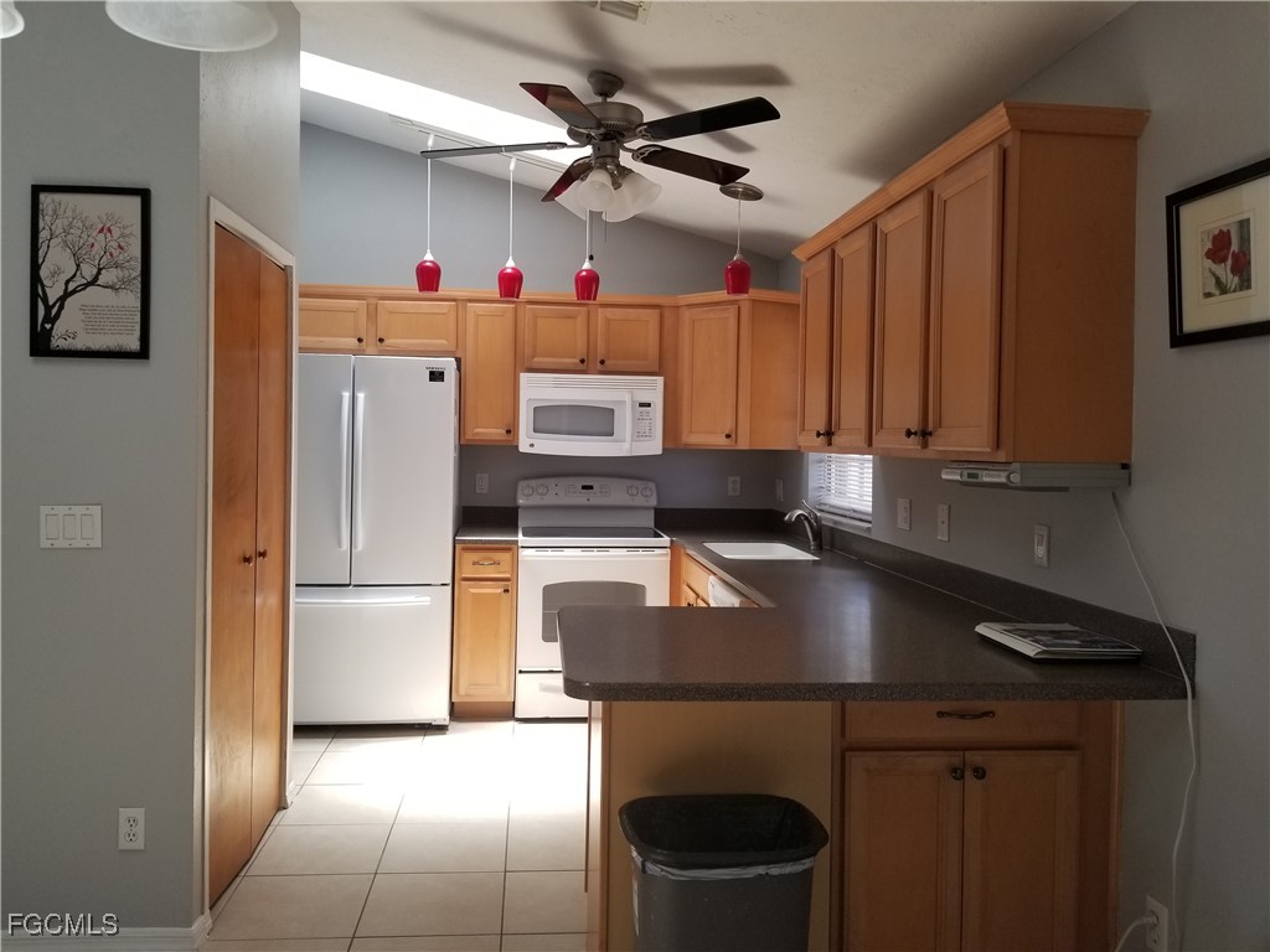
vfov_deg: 53.1
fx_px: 954
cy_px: 476
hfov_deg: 67.3
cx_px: 635
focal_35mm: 26
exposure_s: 1/60
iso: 64
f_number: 1.7
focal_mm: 4.25
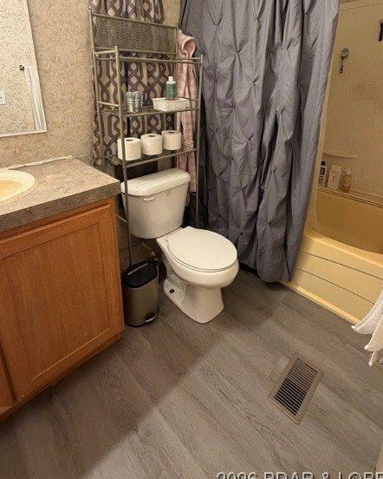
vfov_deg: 80.9
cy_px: 166
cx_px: 186
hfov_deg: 70.9
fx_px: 269
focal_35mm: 19
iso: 250
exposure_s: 1/60
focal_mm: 2.22
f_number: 2.2
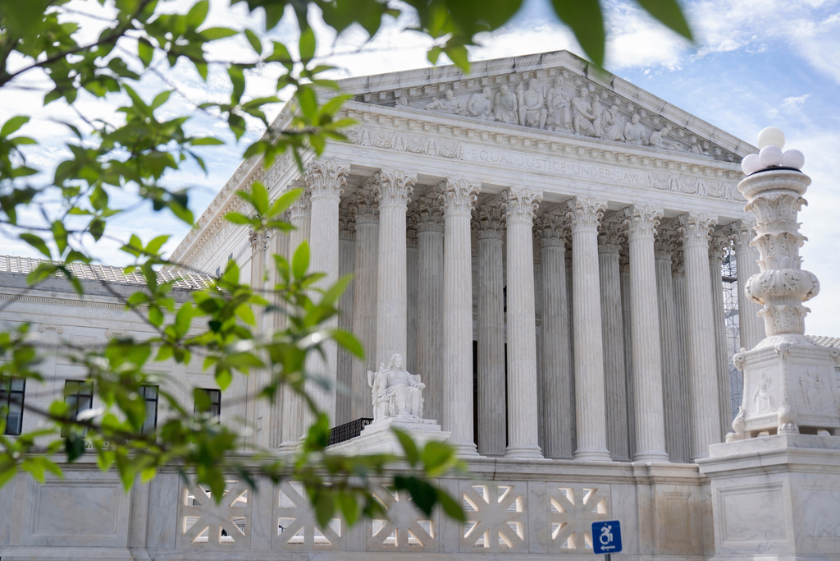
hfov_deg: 41.9
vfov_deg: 28.7
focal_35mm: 47
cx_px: 420
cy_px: 280
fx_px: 1097
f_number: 2.8
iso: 400
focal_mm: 47
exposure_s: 1/3200
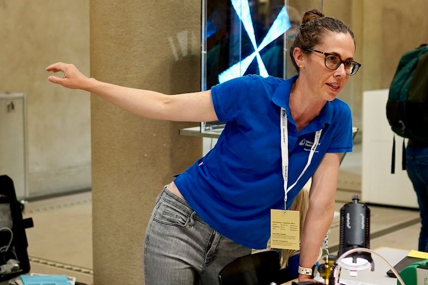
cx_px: 212
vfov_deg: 16.1
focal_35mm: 85
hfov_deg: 23.9
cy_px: 142
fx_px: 1010
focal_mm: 35
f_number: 2
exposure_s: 1/250
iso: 640
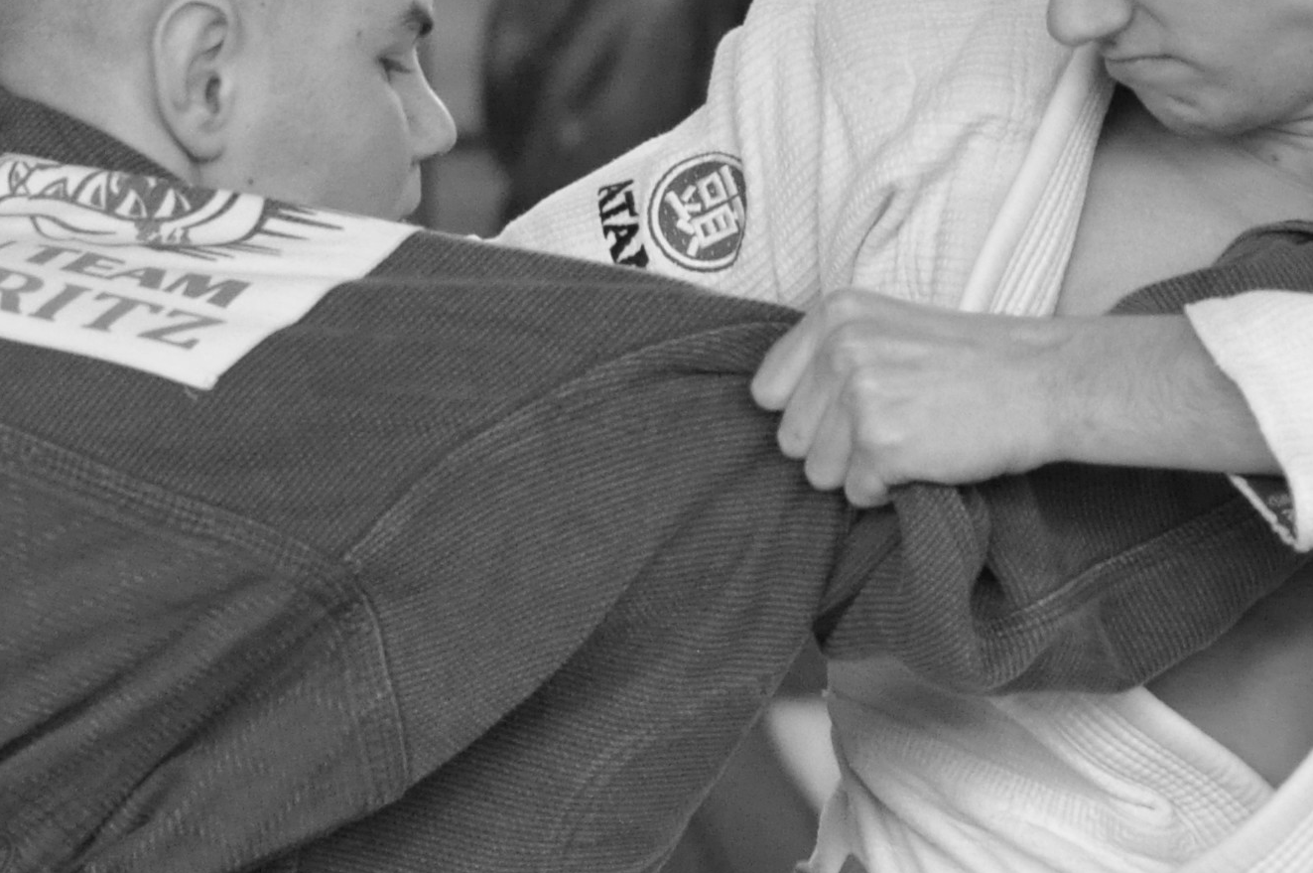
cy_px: 702
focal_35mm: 418
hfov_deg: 4.9
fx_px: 15228
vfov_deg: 3.3
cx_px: 1070
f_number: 2.8
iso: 1600
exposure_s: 1/400
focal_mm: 86
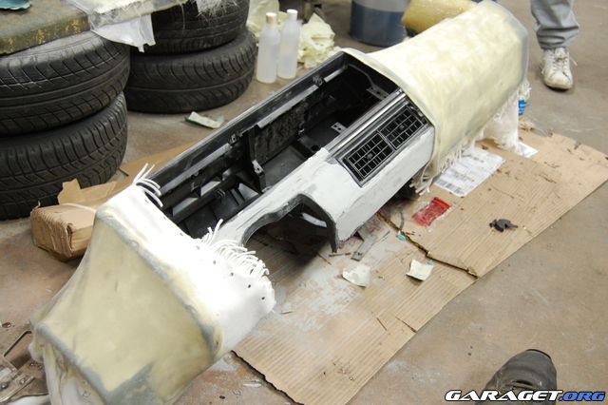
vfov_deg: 34.2
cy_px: 202
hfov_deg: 49.6
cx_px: 304
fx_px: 658
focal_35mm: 39
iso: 800
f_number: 4
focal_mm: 26
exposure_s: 1/30
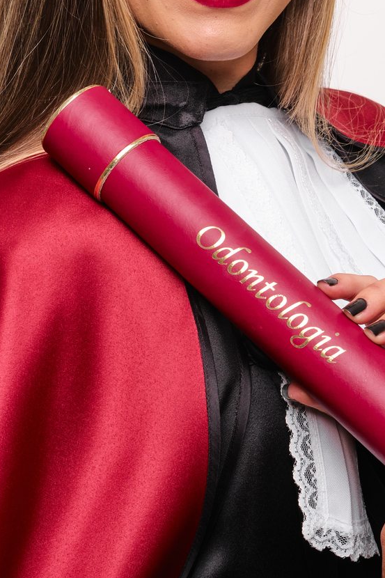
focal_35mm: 128
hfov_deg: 10.7
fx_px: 2054
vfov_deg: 15.9
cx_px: 257
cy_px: 89
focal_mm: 39.3
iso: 160
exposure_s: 1/160
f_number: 8
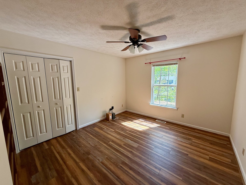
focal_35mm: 14
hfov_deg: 102.1
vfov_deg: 85.7
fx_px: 99
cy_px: 92
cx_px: 123
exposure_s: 1/99
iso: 80
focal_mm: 2.22
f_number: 2.2
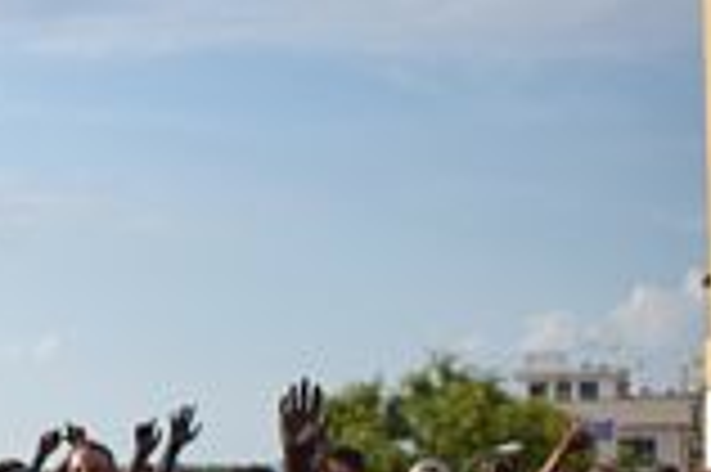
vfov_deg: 9.8
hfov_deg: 13.7
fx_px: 2742
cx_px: -407
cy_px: 443
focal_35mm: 139
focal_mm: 22
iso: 200
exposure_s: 1/2000
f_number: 3.8
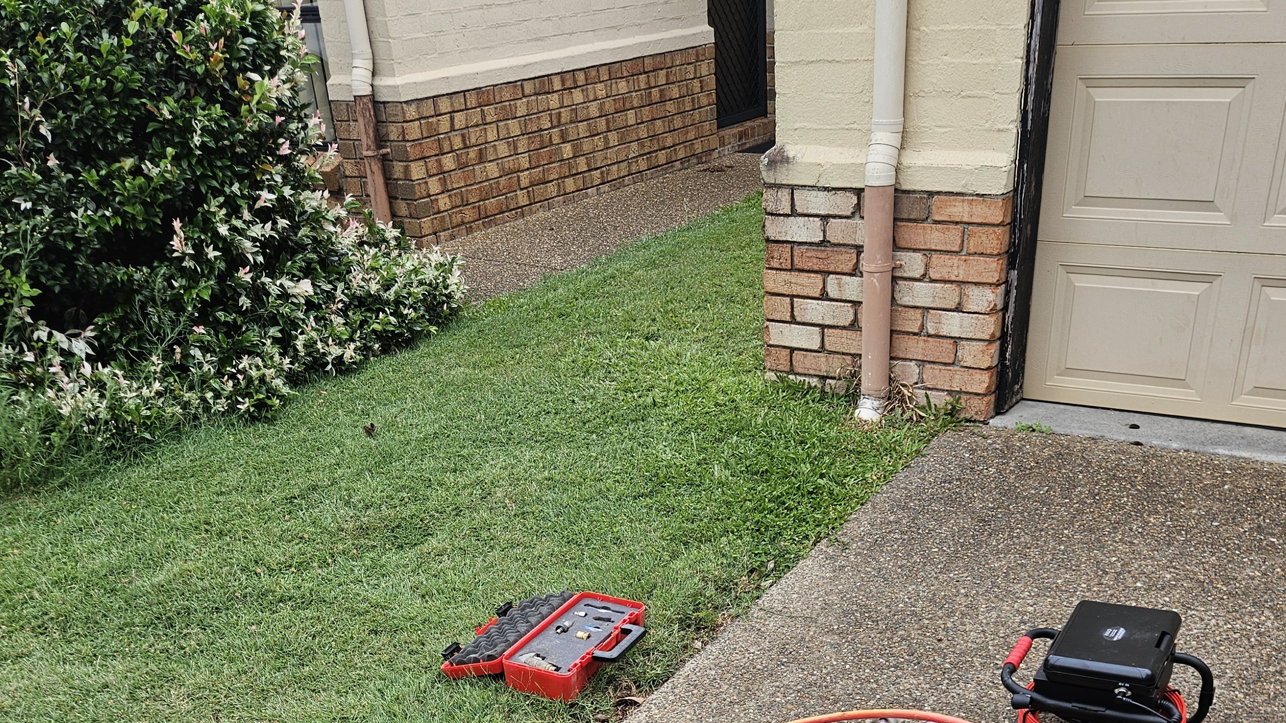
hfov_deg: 52.7
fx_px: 1296
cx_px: 703
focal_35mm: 38
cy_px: 774
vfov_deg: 28.6
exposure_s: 1/591
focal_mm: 5.4
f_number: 1.8
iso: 32
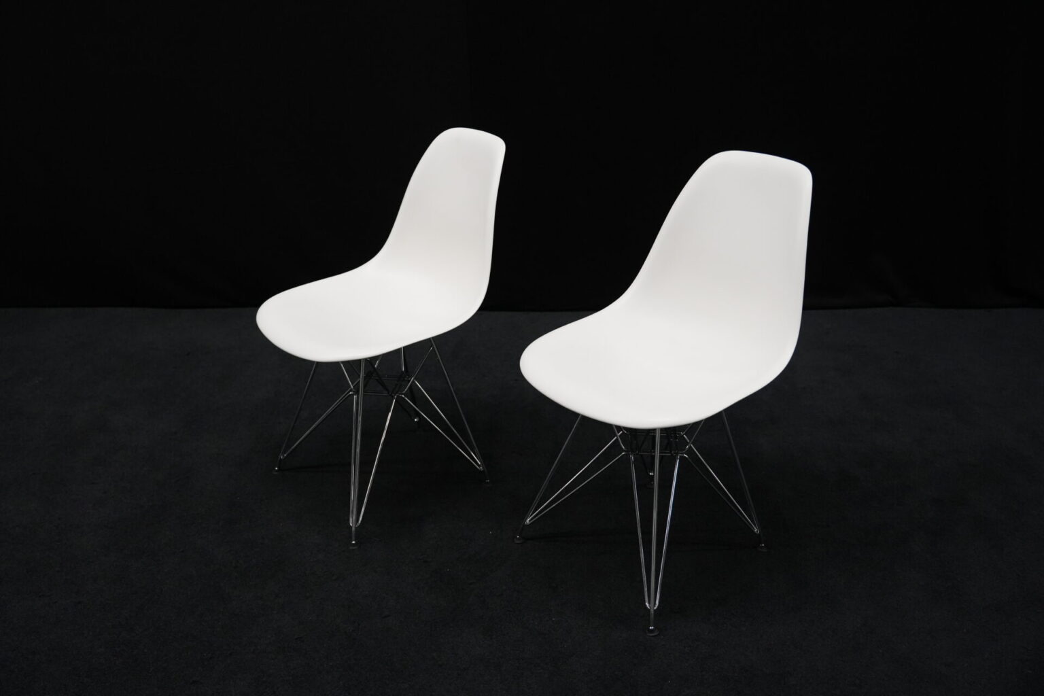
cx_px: 522
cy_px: 348
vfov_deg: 40.0
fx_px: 957
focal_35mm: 33
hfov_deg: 57.2
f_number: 4
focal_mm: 33
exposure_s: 1/160
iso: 3200
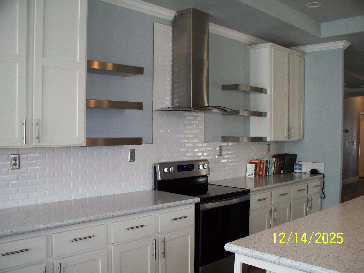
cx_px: 182
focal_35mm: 36
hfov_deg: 51.3
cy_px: 136
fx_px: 379
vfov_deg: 39.7
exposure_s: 1/60
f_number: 2.8
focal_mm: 7.54
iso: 200
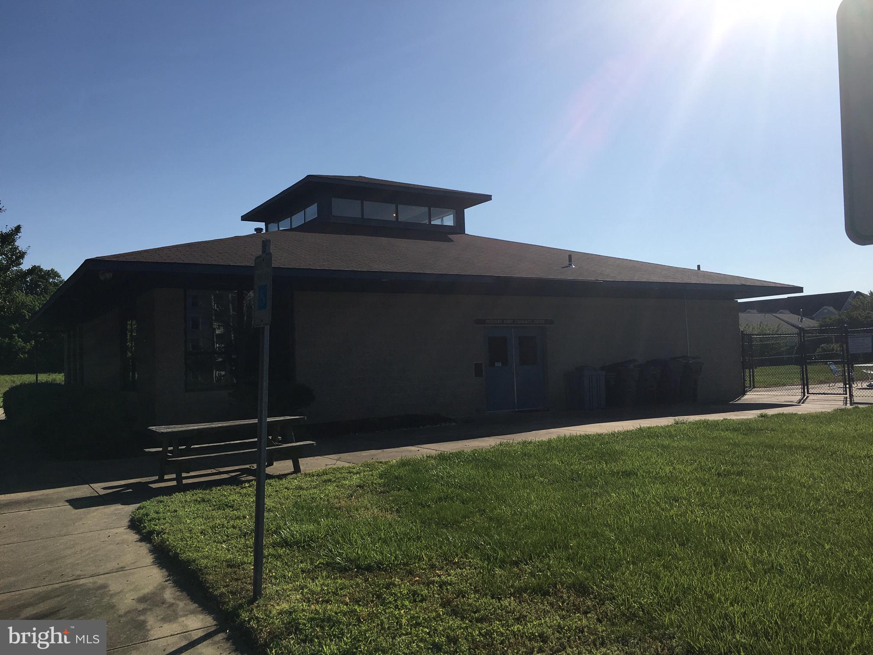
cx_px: 436
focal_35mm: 29
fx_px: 731
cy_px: 328
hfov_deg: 61.7
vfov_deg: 48.2
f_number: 2.2
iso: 25
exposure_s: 1/3663
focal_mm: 4.15
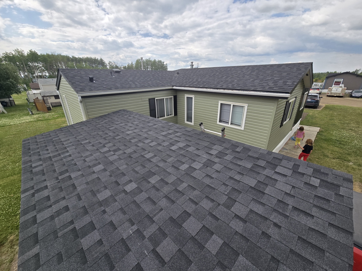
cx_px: 181
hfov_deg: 106.2
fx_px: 136
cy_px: 136
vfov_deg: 89.9
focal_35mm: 13
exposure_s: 1/1765
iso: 50
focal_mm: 2.2
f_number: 2.2
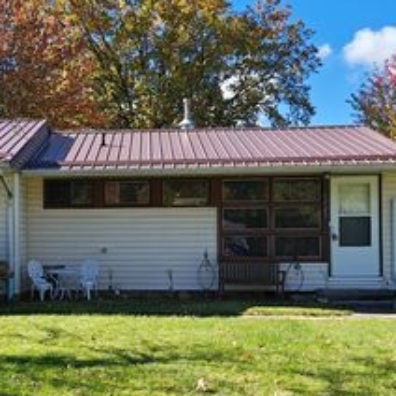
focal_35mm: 52
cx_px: 93
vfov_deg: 32.6
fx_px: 673
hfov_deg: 32.1
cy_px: 248
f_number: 1.7
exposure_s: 1/354
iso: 100
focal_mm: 4.68
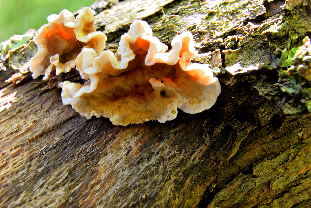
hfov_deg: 40.3
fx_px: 423
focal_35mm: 49
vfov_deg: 27.5
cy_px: 104
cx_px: 156
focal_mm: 49
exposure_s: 5
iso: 200
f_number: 18
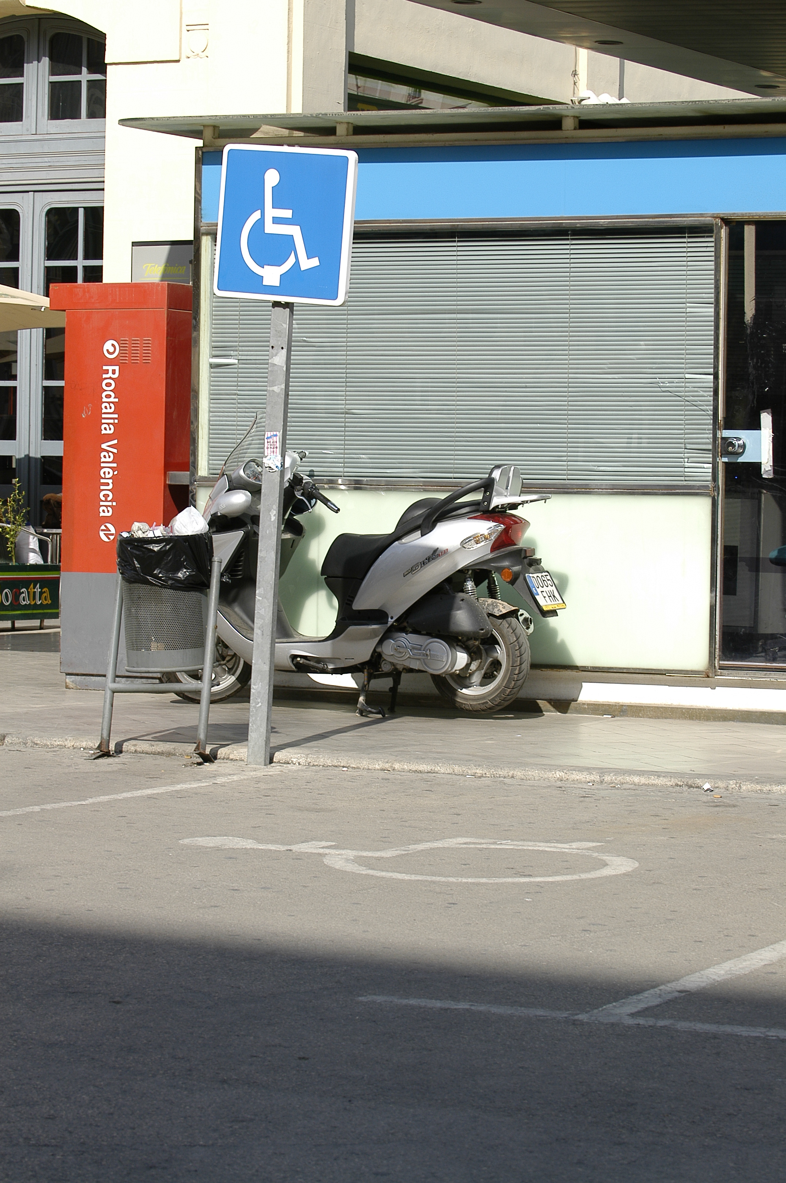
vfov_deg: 19.5
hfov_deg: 13.0
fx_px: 3445
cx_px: 393
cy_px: 592
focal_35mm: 105
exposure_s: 1/250
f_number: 10
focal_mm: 70
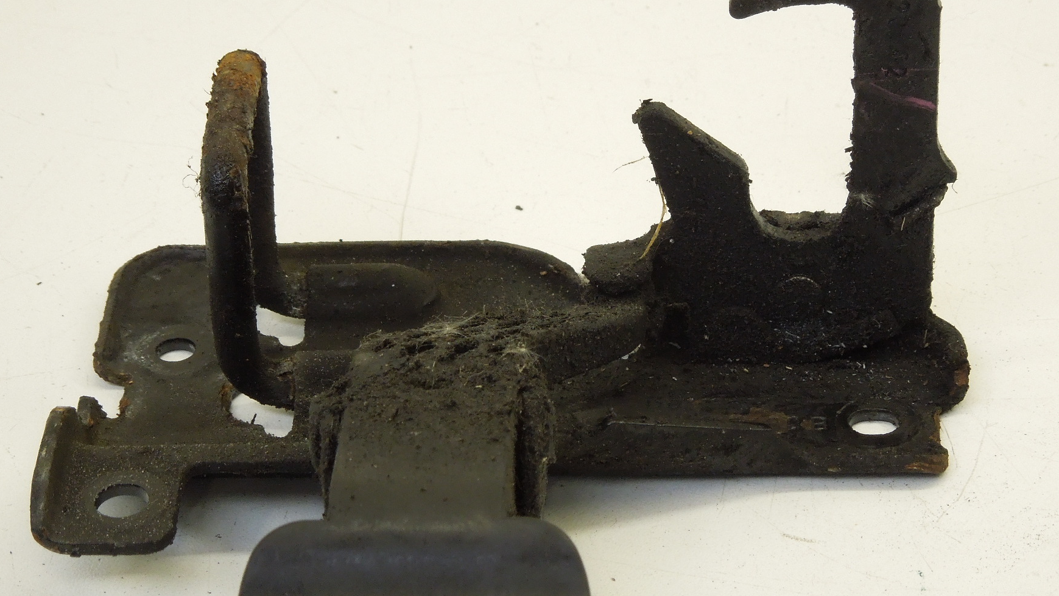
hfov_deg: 15.8
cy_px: 291
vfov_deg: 8.9
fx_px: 3819
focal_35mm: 136
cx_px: 549
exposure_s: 1/40
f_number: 4.7
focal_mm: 19.1
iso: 400
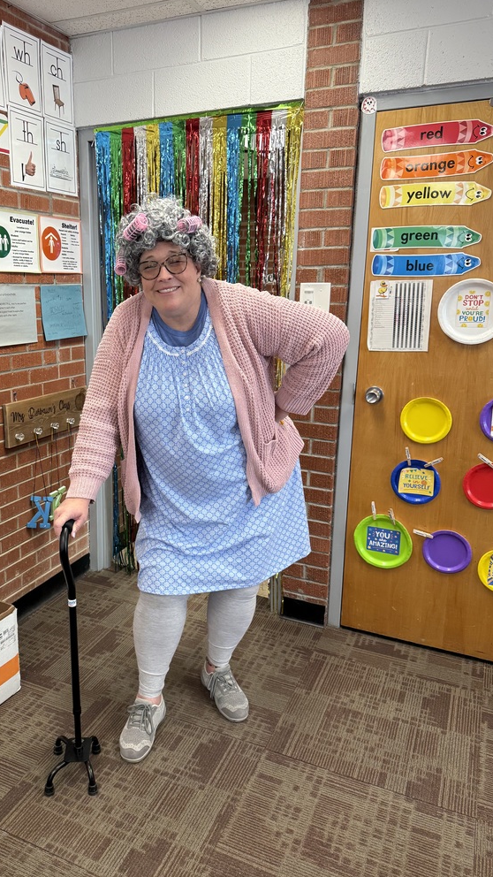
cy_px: 430
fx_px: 627
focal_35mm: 27
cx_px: 172
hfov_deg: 42.4
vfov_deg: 69.9
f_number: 1.78
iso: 200
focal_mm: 6.76
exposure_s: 1/120
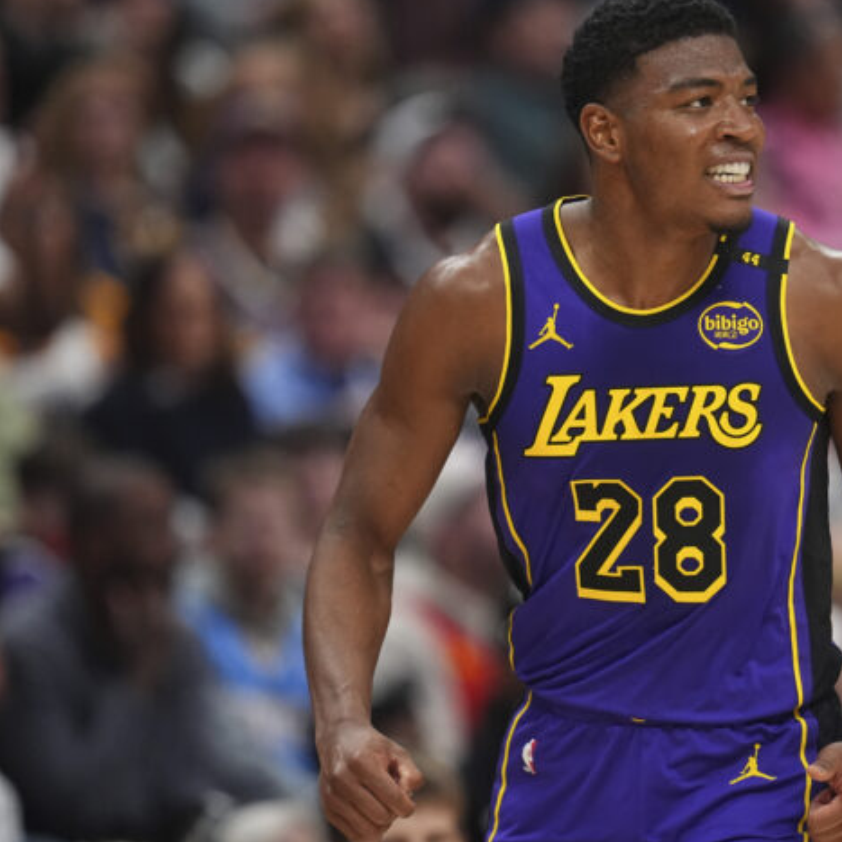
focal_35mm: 546
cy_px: 415
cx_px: 617
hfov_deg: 3.2
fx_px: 15026
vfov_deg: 3.2
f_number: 3.2
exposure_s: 1/2000
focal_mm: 400
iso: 5000
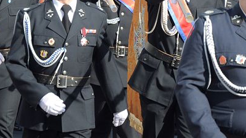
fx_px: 2284
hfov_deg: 6.2
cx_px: 150
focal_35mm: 350
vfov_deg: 3.5
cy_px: 0
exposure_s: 1/640
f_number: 6.3
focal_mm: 105
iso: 400
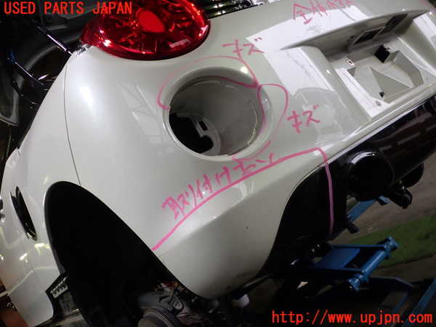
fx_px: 378
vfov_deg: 46.8
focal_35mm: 30
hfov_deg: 60.0
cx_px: 218
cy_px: 164
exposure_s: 1/50
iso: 200
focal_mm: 5.4
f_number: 2.3
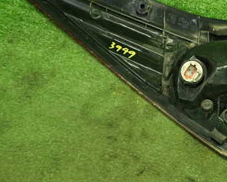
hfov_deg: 31.0
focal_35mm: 58
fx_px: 389
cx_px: 206
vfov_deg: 26.1
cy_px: 63
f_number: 2.3
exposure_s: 1/30
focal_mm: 5.4
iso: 250
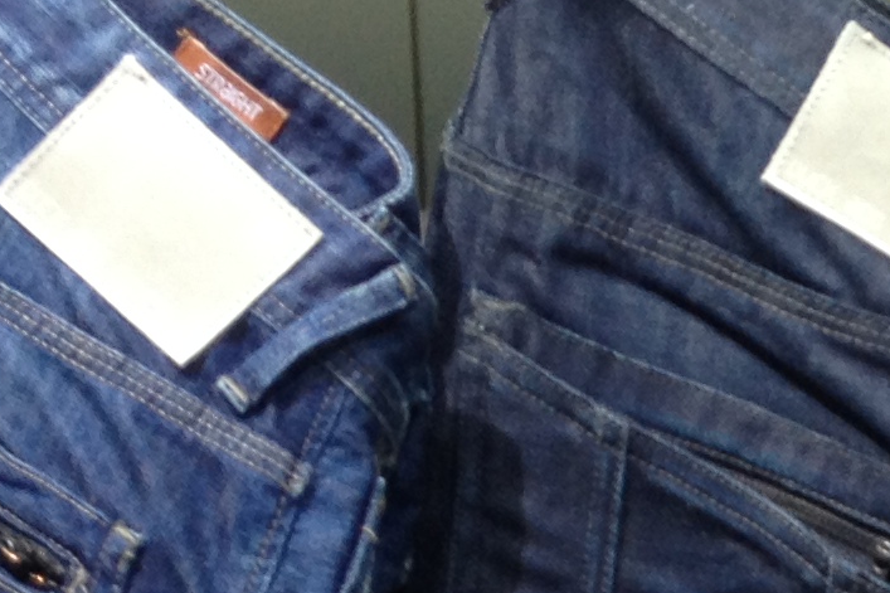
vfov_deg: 8.0
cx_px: 1149
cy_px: 944
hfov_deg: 11.9
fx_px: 4152
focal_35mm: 168
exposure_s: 1/30
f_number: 2.4
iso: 64
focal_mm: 4.28
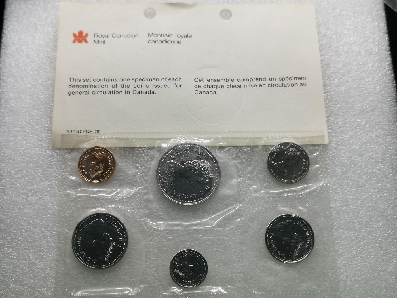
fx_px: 550
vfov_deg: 30.3
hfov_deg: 39.7
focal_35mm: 48
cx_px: 198
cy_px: 149
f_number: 1.6
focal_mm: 5.56
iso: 50
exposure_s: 1/126
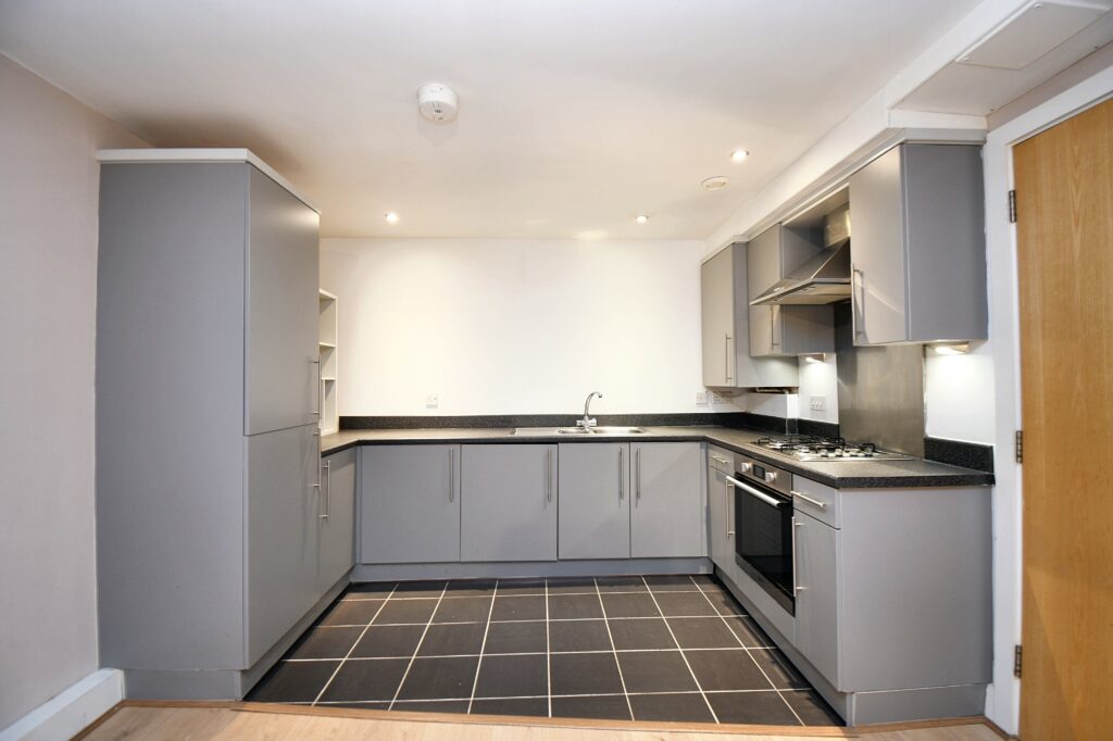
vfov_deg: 77.3
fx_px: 464
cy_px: 370
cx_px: 556
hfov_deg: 100.4
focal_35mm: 15
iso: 100
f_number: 4.5
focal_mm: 10
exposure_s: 1/1.67
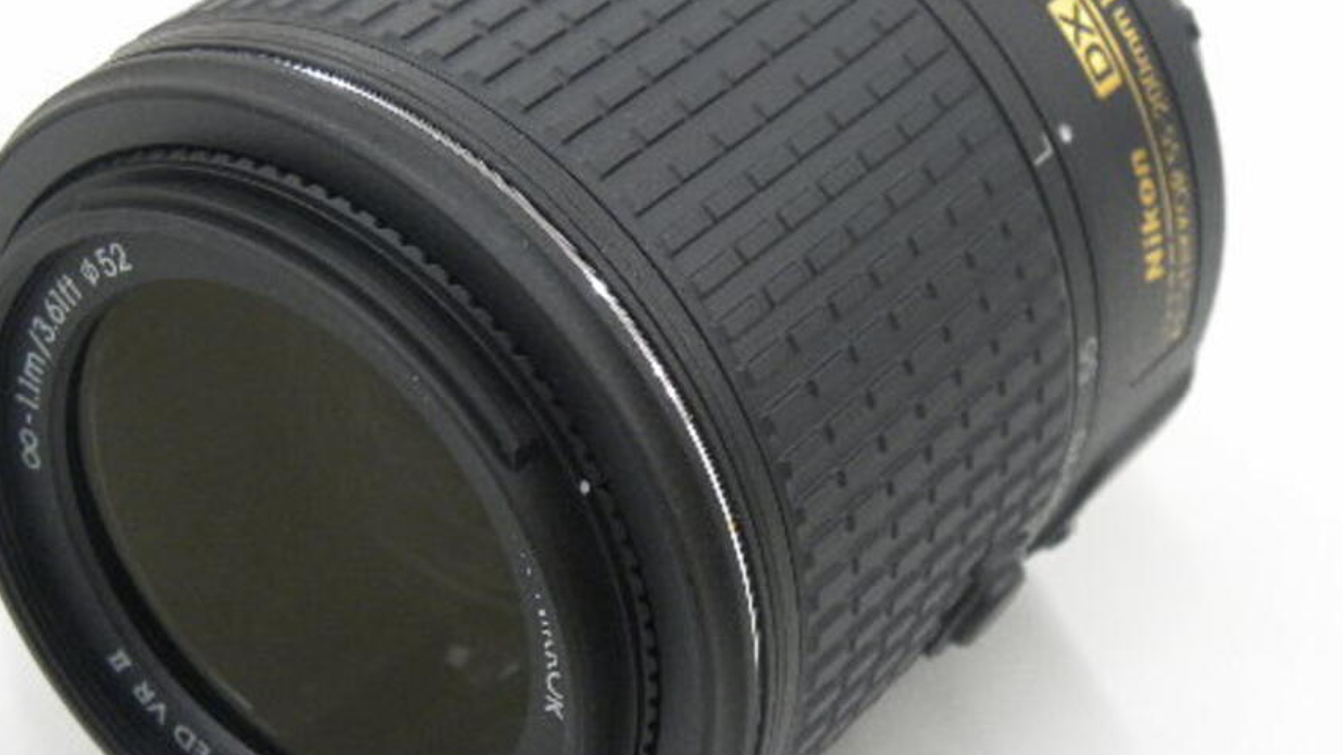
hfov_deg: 23.9
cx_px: 634
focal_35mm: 89
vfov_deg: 13.6
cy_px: 350
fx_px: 3169
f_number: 3.5
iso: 210
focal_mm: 10.3
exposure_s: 1/61.7
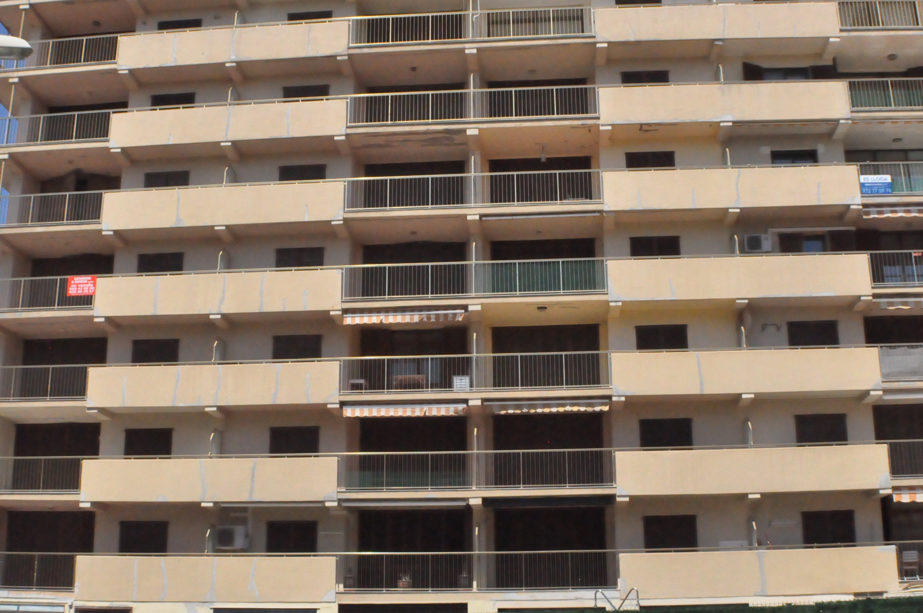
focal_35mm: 57
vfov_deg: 23.7
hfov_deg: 35.1
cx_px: 467
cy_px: 328
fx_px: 1460
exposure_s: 1/4000
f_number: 18
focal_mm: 32
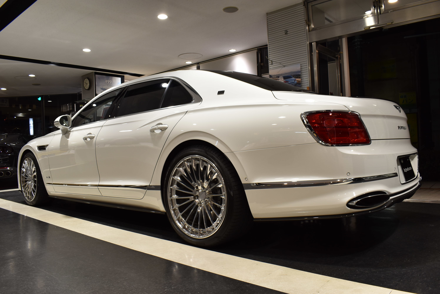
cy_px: 147
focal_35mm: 27
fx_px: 330
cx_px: 220
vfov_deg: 48.0
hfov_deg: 67.3
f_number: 8
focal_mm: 18
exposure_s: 1/30
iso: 400
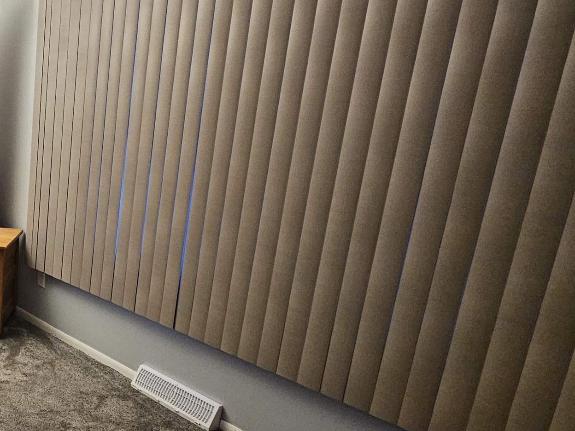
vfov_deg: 44.0
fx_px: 532
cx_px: -53
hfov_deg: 44.0
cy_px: 252
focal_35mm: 32
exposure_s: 1/30
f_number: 2.2
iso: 400
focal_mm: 2.2
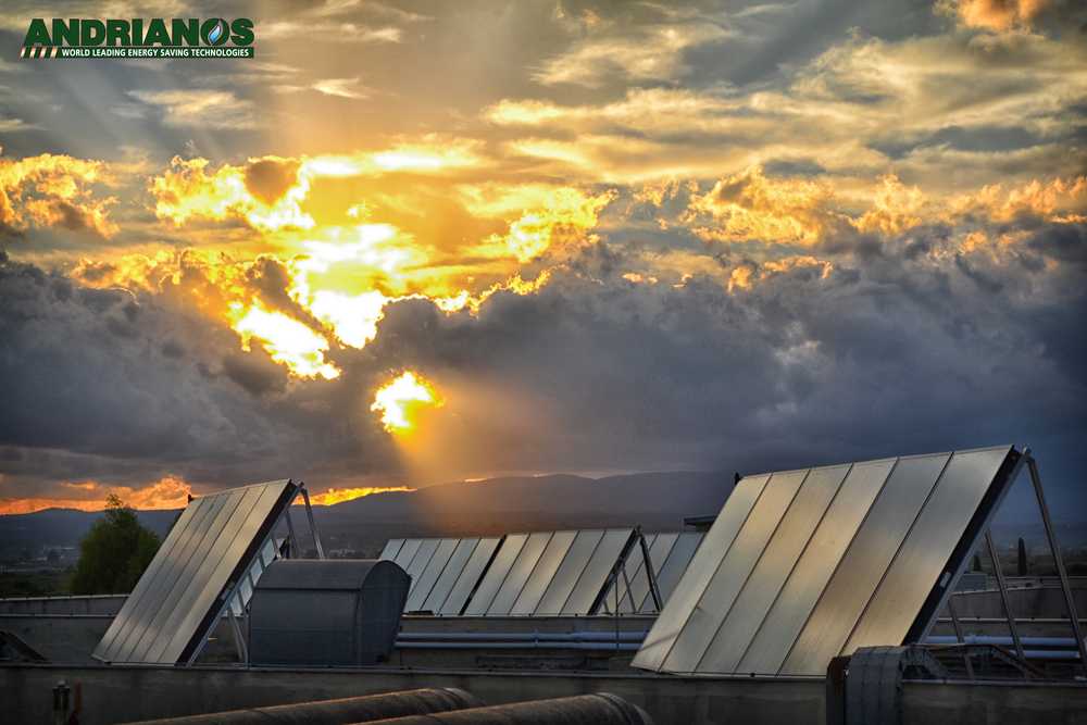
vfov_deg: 16.6
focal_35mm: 82
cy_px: 362
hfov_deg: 24.6
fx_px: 2491
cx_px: 544
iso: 100
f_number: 9
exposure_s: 1/200
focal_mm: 55
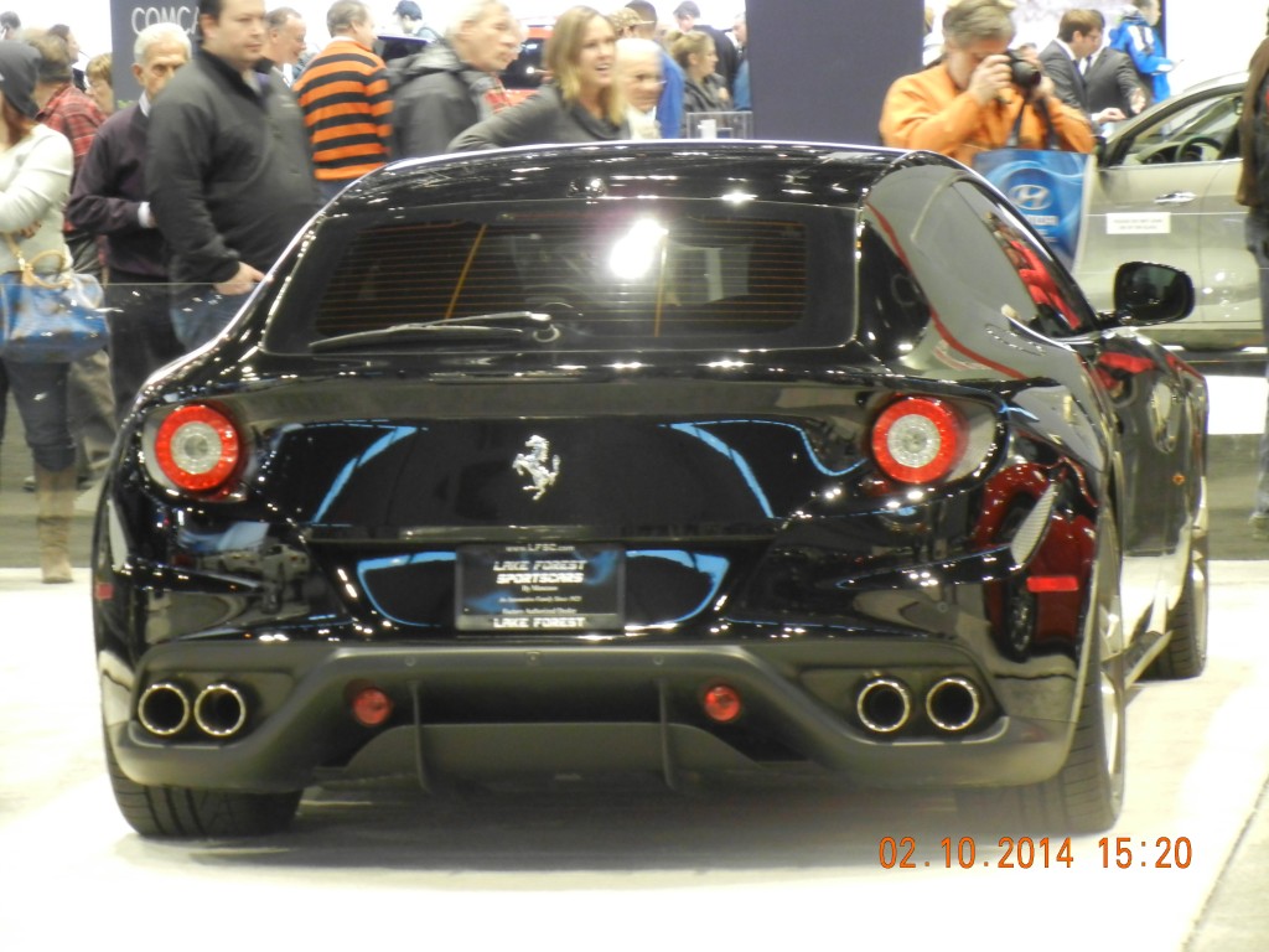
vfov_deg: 8.5
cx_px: 634
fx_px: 6379
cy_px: 476
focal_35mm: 174
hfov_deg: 11.4
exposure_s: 1/5.2
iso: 200
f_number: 4.6
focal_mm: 31.4
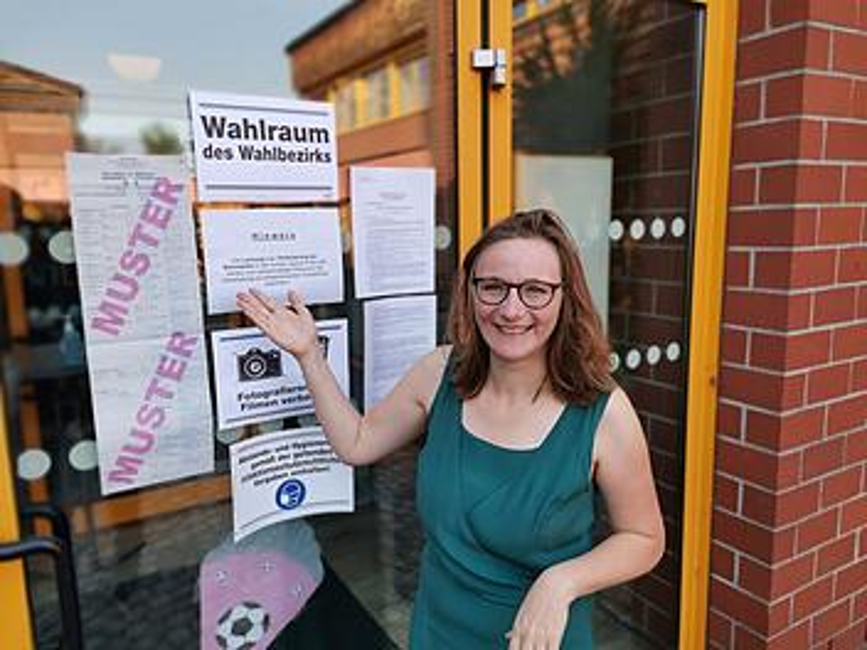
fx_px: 651
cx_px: 434
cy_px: 325
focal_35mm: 26
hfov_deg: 67.3
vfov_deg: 53.1
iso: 50
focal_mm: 4.75
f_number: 2.4
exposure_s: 1/162
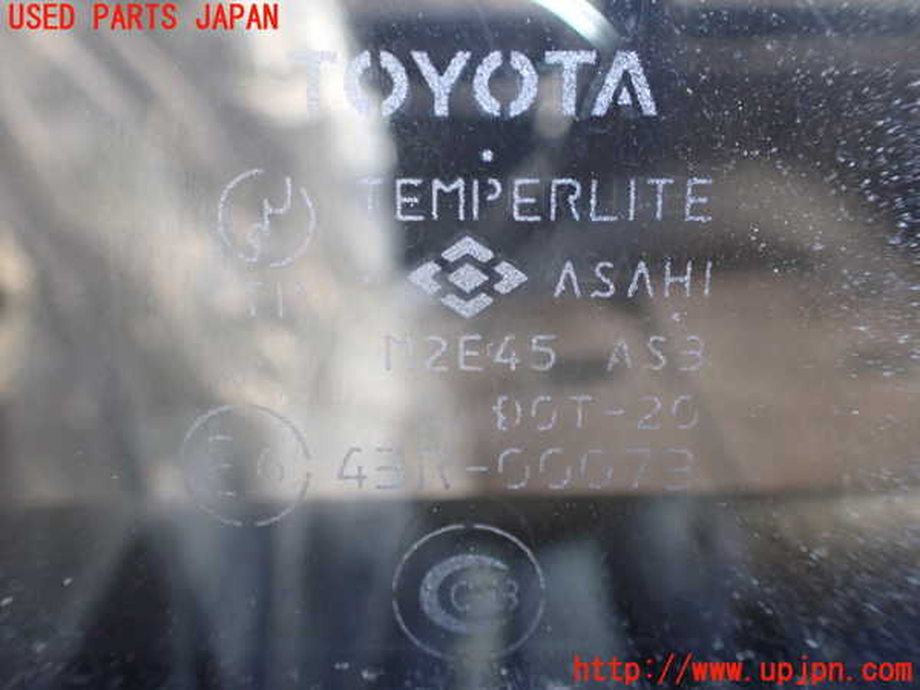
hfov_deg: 60.0
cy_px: 345
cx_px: 460
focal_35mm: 30
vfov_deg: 46.8
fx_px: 797
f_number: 2.3
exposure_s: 1/60
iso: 800
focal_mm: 5.4
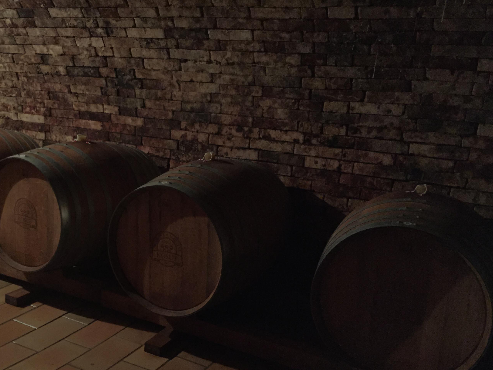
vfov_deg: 38.6
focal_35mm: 37
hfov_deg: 49.6
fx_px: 527
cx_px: 180
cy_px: 217
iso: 1600
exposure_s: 1/17
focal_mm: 4.15
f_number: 2.2
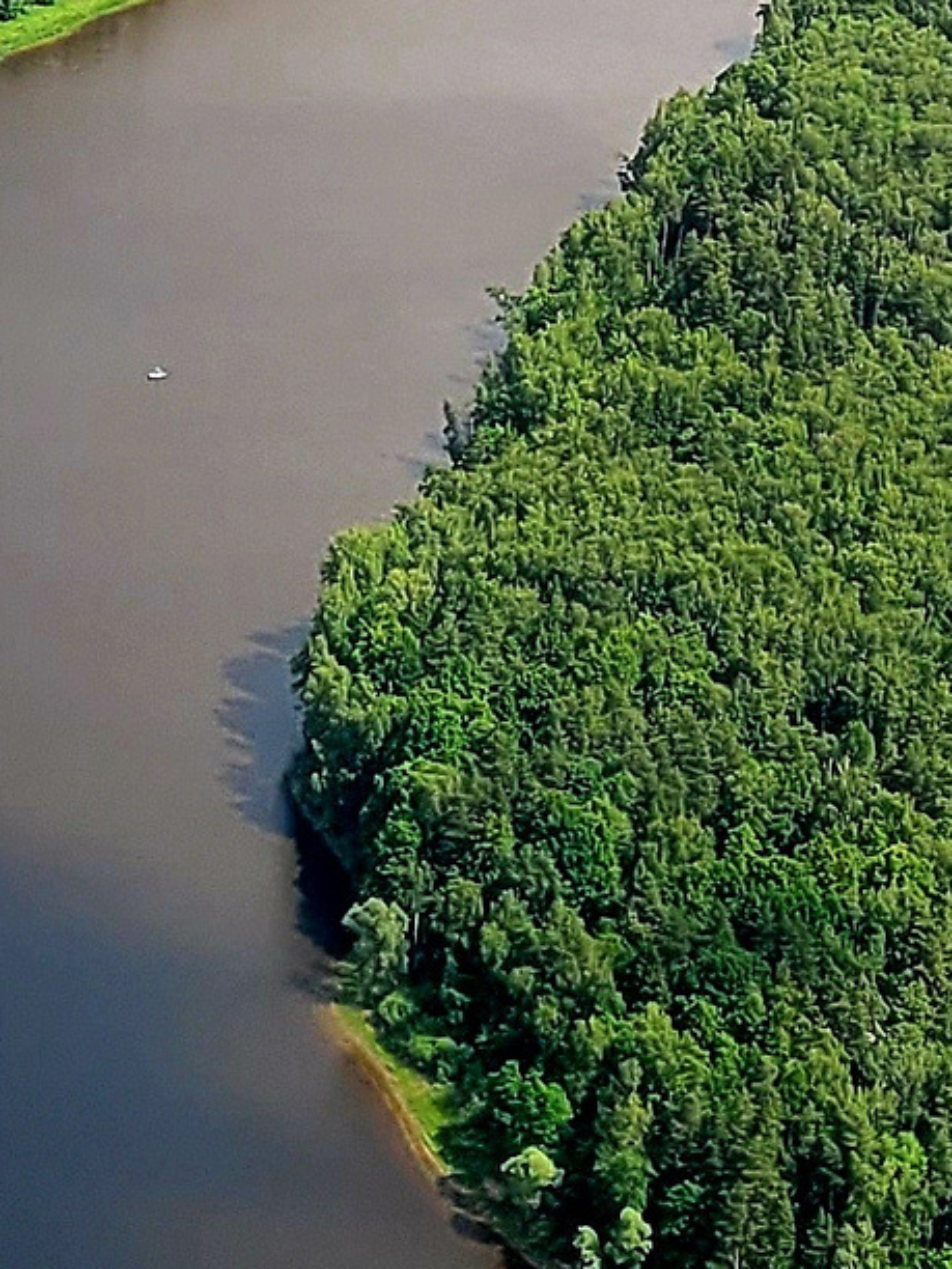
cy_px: -289
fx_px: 5317
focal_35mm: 145
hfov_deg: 10.2
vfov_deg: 13.2
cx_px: 496
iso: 40
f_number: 1.8
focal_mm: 5.4
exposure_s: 1/2500
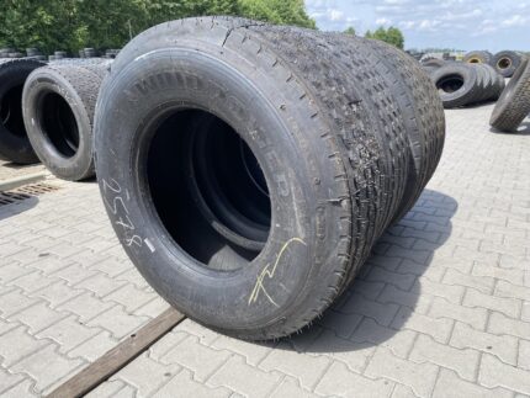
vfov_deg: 53.1
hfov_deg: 67.3
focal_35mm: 26
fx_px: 398
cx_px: 265
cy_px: 199
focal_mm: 4.25
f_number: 1.8
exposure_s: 1/1082
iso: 32
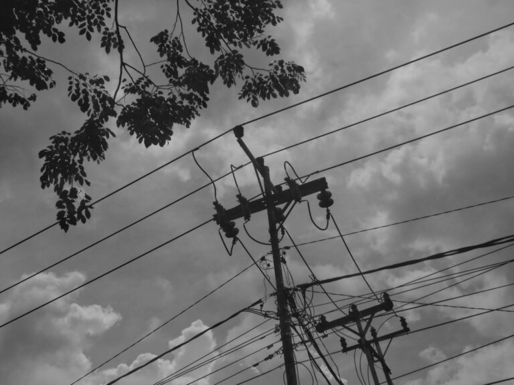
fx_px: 728
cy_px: 192
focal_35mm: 49
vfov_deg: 29.7
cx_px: 257
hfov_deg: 38.9
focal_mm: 8.8
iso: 80
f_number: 15.2
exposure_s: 1/1000
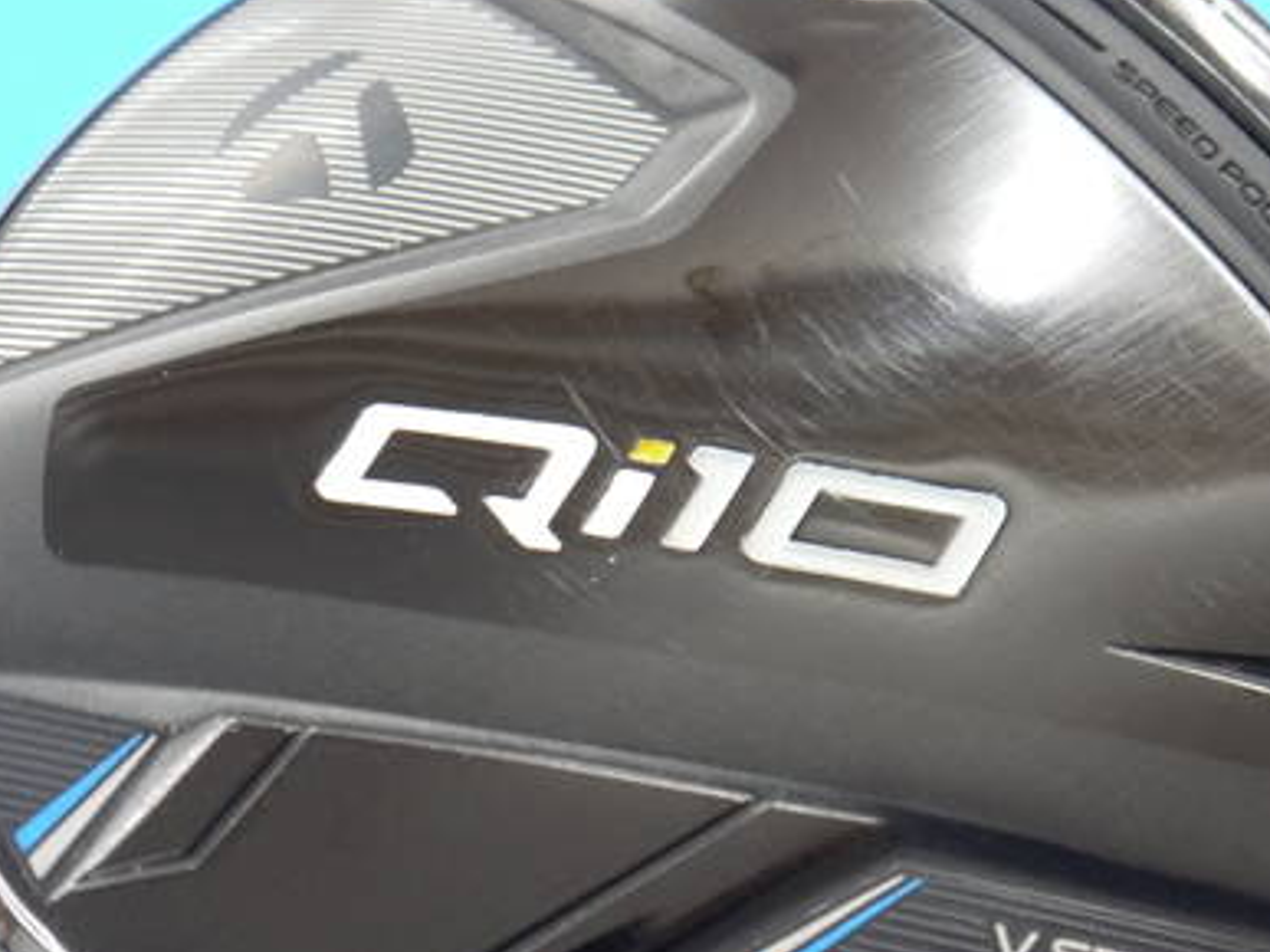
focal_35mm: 139
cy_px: 555
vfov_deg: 10.7
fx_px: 5098
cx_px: 850
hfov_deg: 14.2
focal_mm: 42
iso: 800
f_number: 5.6
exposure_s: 1/40
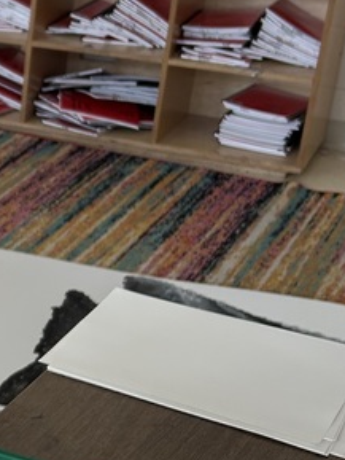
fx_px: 1222
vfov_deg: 21.2
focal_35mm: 92
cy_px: 326
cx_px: -213
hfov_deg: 14.7
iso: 64
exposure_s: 1/120
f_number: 1.5
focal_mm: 5.7
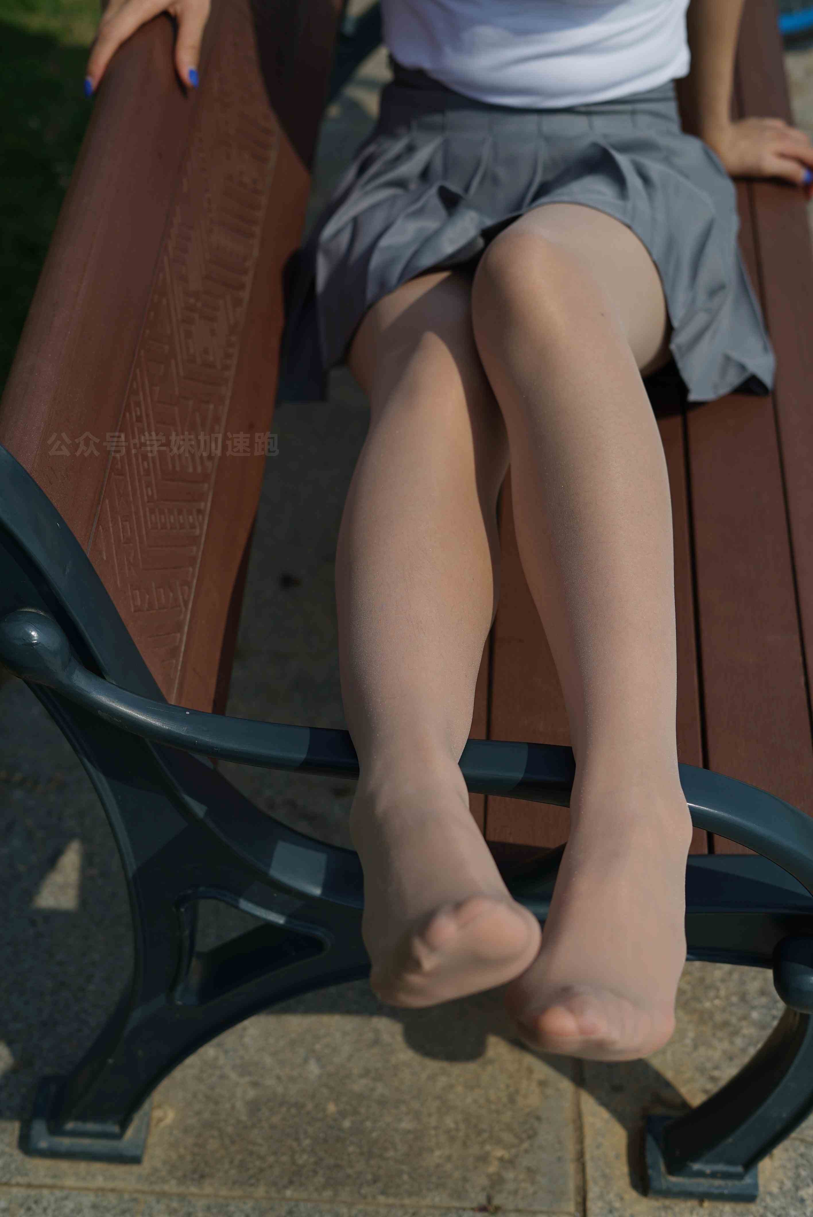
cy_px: 608
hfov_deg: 27.0
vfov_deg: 39.6
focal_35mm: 50
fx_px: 1691
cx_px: 406
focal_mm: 50
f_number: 4
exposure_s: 1/1250
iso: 50
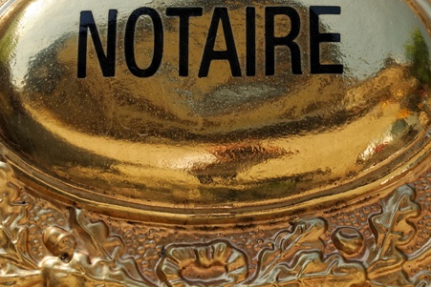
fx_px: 1617
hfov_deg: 15.2
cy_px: 133
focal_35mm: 135
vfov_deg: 10.2
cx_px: 219
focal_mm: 58
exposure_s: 1/160
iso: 100
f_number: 10
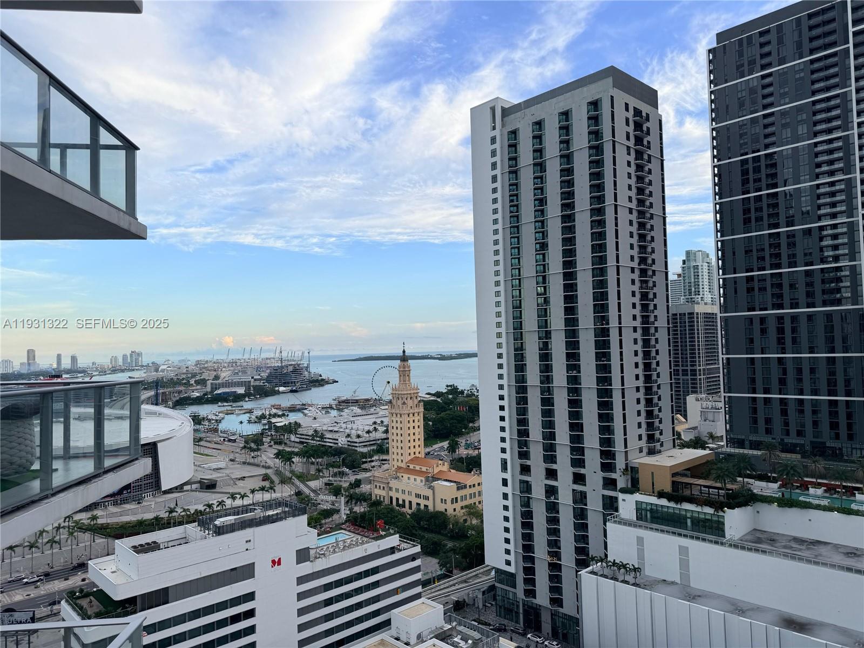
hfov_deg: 71.6
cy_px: 324
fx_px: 599
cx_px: 432
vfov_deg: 56.8
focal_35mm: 24
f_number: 1.78
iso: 80
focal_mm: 6.76
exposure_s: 1/1553
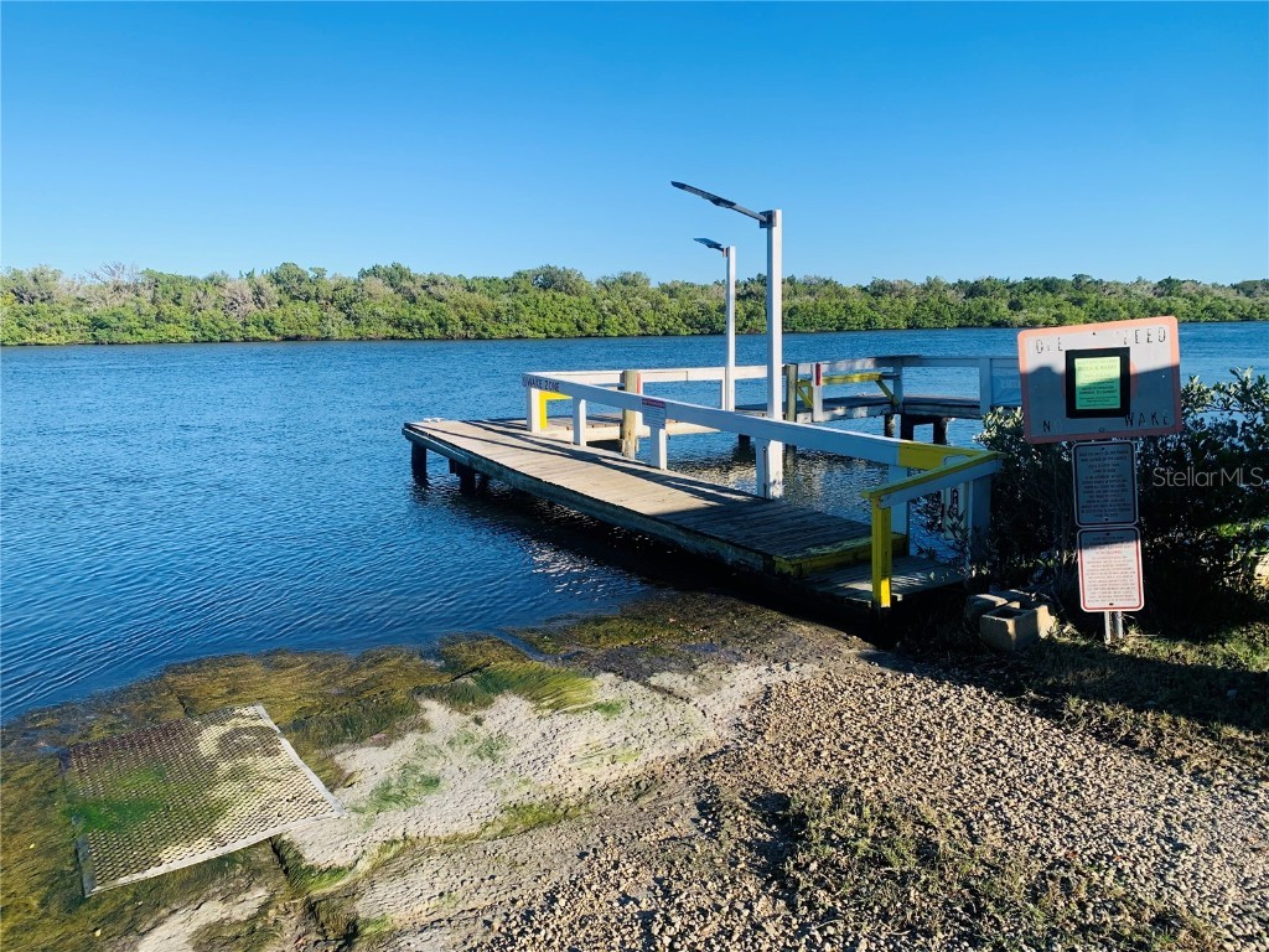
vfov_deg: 53.1
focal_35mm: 26
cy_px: 476
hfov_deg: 67.3
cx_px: 634
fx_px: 953
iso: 25
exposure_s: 1/1992
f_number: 1.8
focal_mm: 4.25
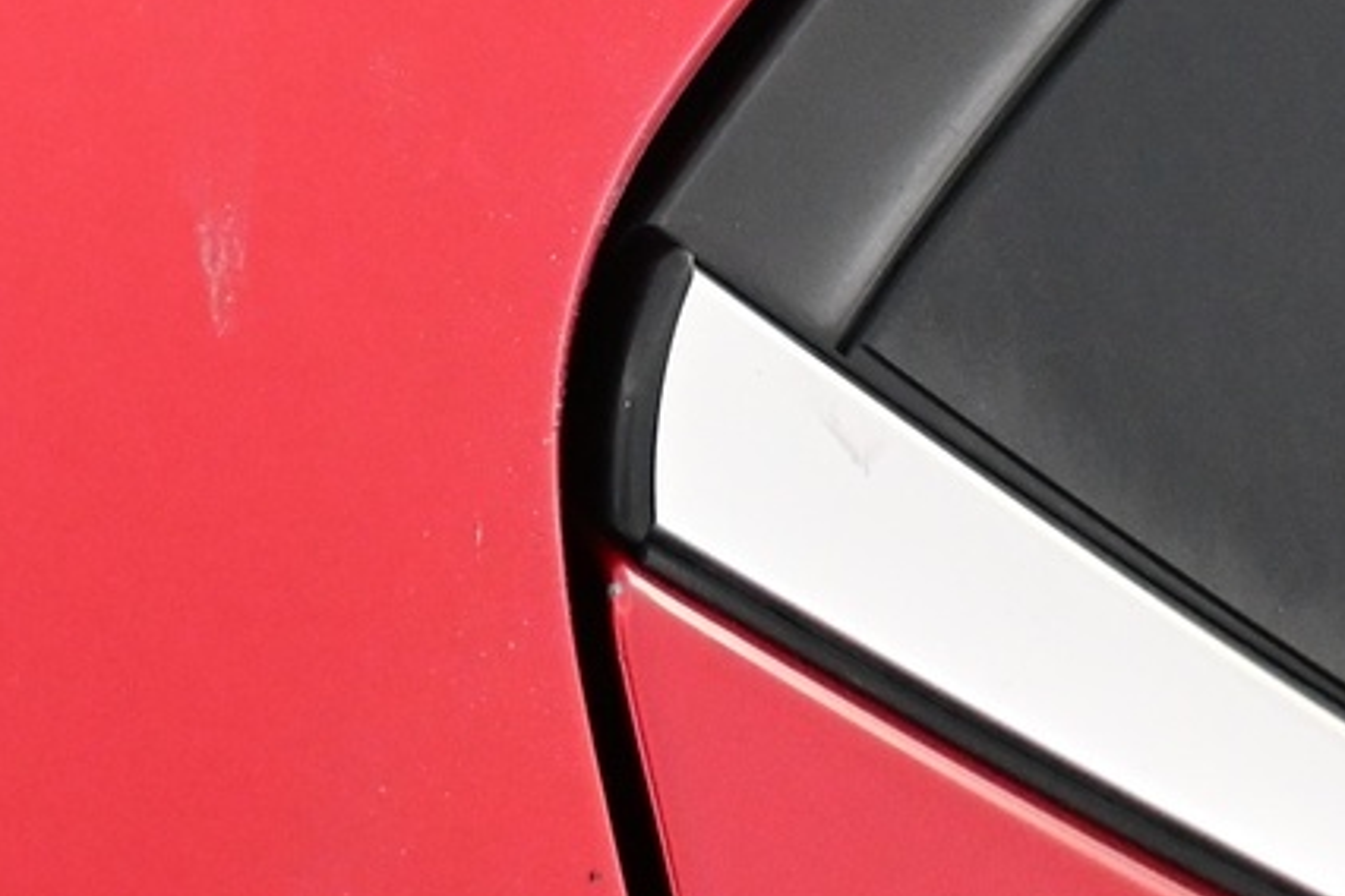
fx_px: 5863
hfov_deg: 13.0
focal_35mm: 157
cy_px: -584
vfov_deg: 8.5
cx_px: 249
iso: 3200
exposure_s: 1/80
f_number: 4.5
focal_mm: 27.5
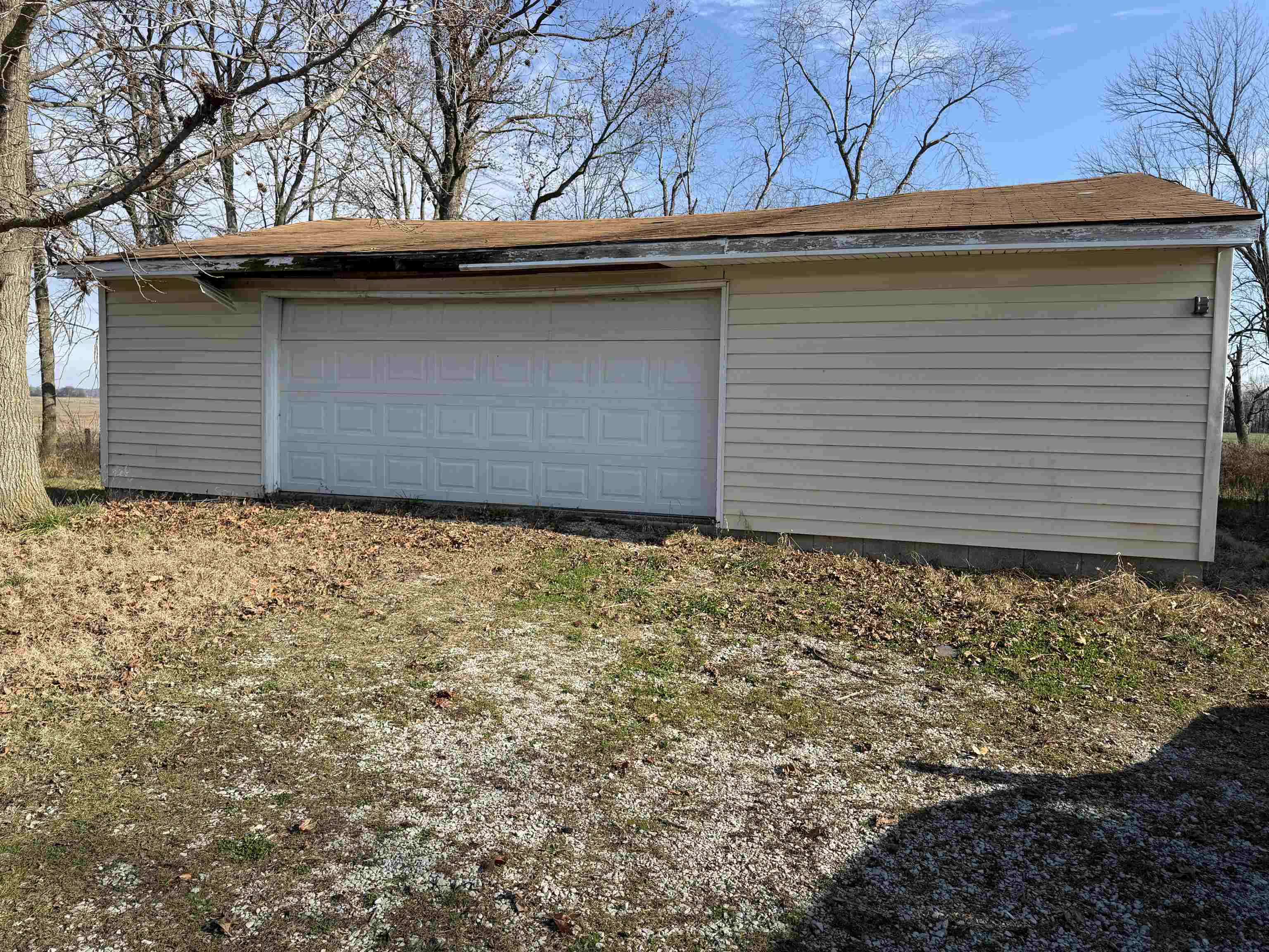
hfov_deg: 71.6
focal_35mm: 24
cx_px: 634
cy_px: 476
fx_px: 880
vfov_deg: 56.8
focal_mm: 6.76
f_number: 1.78
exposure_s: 1/3425
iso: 80
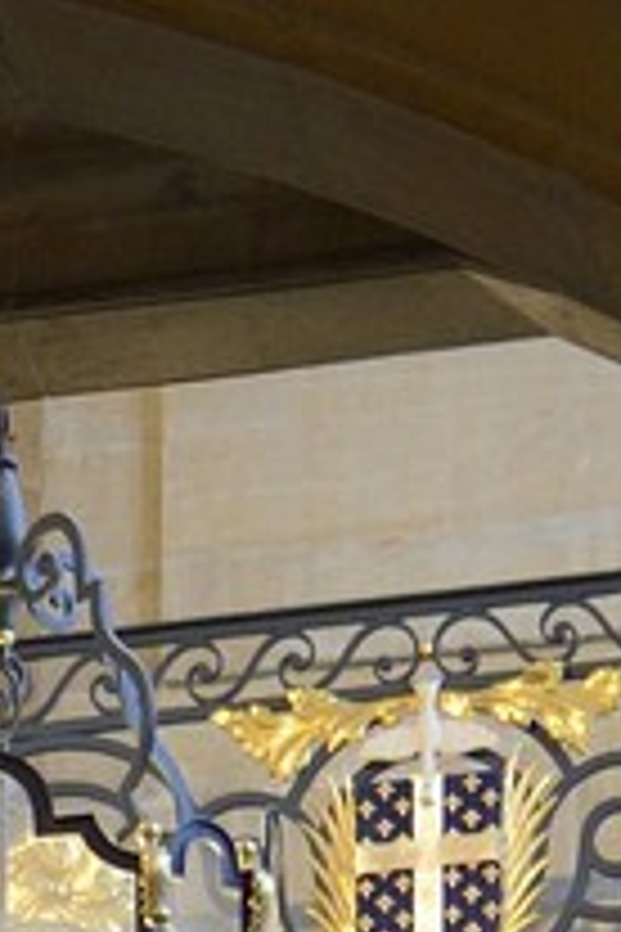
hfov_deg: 3.5
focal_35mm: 386
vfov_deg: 4.9
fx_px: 9987
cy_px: 3381
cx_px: -1152
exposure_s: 1/40
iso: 800
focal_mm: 50
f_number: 3.2
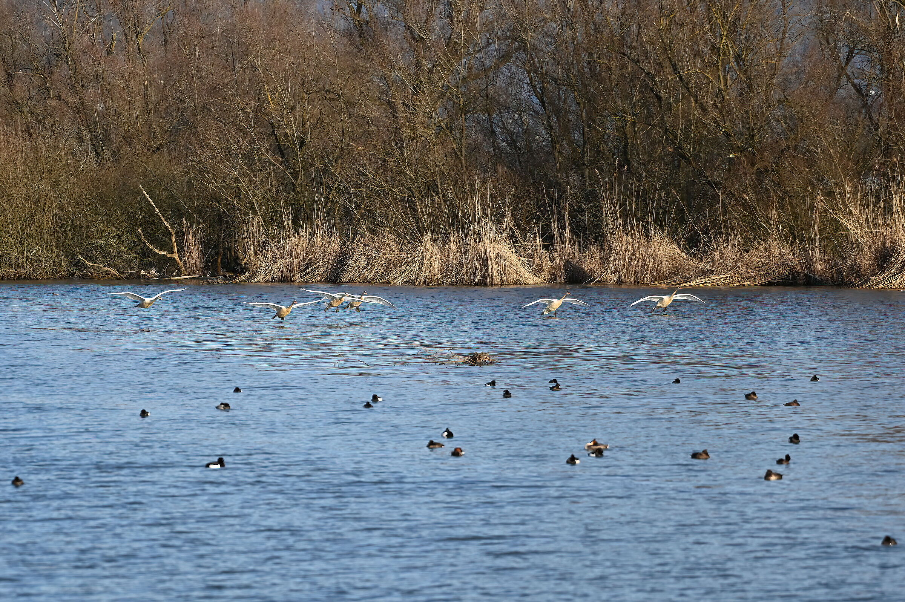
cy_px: 301
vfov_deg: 6.2
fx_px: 5527
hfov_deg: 9.4
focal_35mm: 220
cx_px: 452
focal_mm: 220
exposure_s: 1/1250
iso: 360
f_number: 5.6
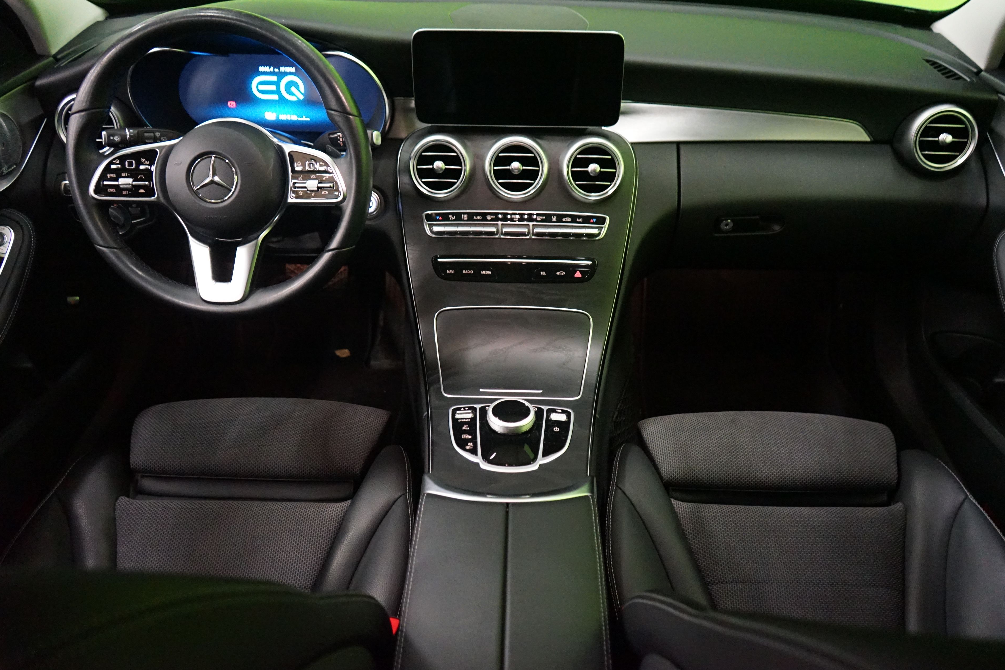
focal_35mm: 29
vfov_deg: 45.0
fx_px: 810
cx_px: 519
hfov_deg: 63.6
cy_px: 333
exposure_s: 1/30
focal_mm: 28
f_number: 3.5
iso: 6400
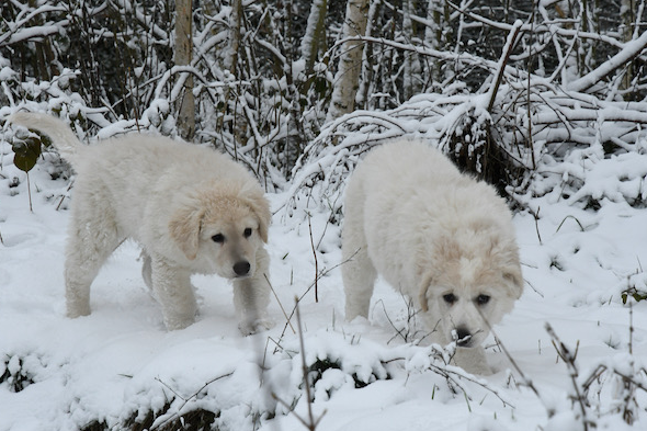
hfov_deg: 16.8
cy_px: 216
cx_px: 321
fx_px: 2192
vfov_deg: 11.2
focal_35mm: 122
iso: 1000
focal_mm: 80
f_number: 9
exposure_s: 1/320
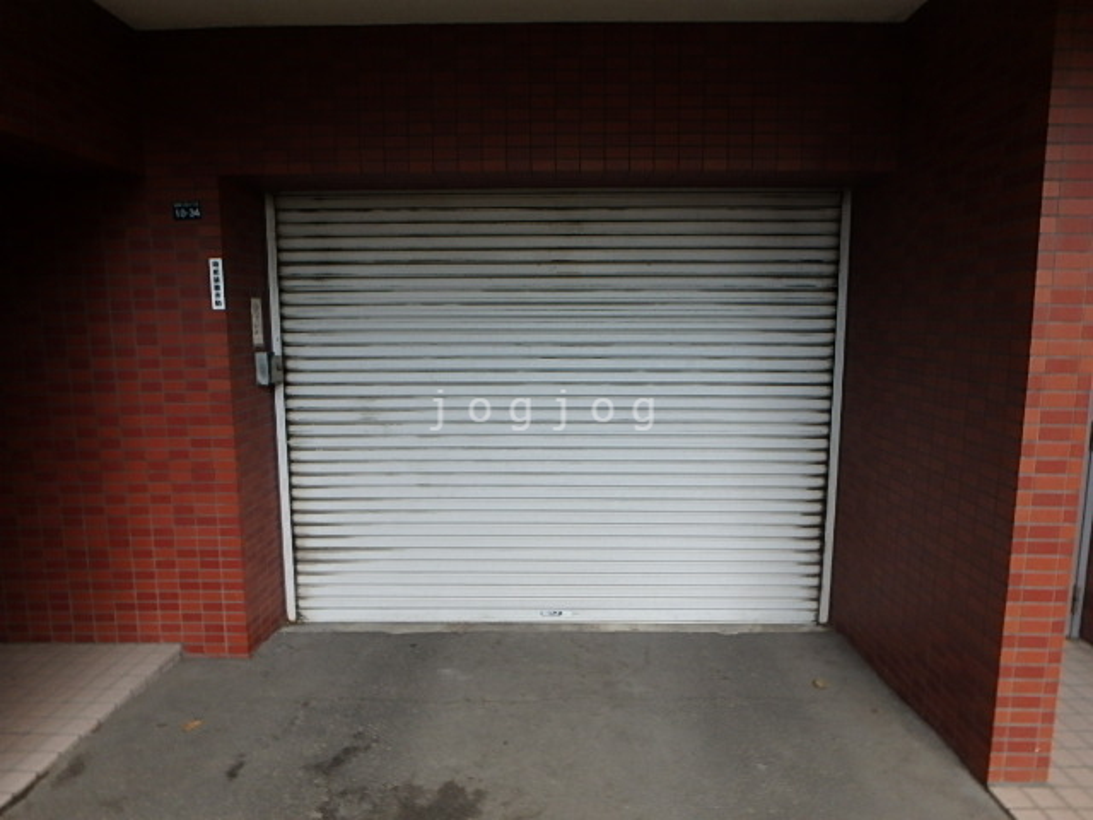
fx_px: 663
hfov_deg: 79.0
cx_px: 546
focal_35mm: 21
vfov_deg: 63.4
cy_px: 410
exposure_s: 1/60
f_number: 3.5
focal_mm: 3.7
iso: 160
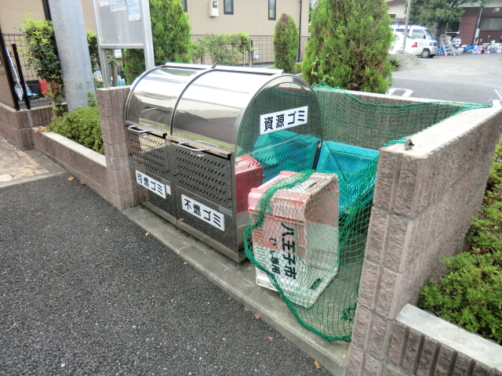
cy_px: 188
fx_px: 348
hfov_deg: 71.6
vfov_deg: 56.8
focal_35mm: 24
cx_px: 251
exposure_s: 1/100
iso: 80
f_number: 3.2
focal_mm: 4.3
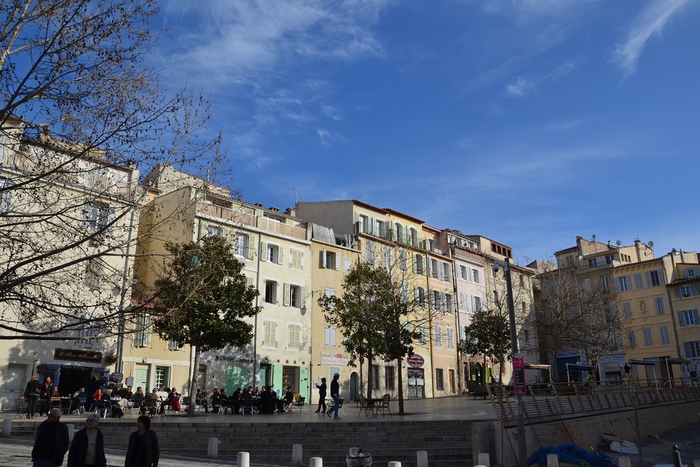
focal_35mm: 27
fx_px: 525
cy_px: 234
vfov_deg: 47.9
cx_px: 350
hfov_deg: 67.4
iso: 100
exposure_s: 1/320
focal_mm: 18
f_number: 9
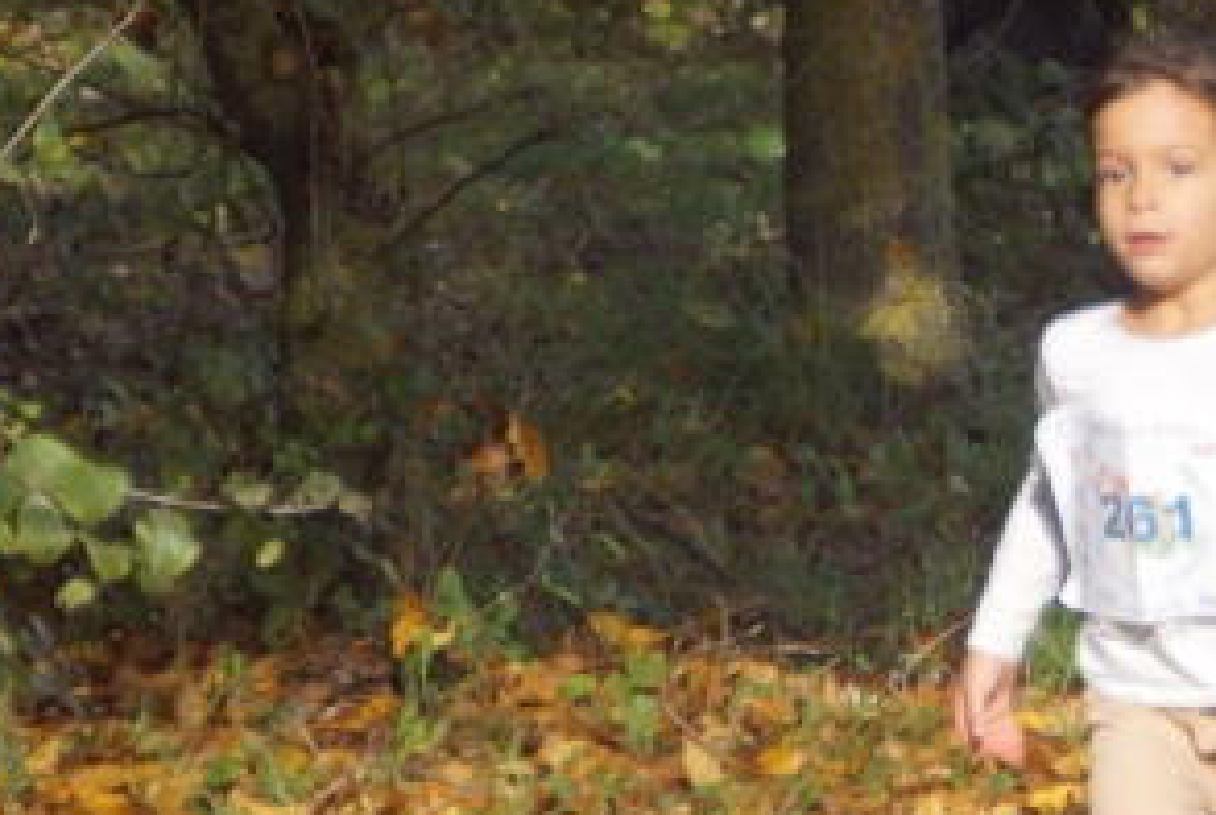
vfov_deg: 1.9
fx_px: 24830
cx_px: 1630
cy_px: 314
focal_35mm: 734
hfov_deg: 2.8
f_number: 5.6
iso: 125
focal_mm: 120
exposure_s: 1/320
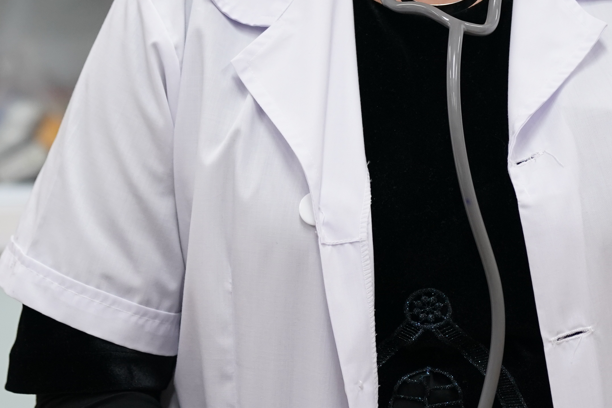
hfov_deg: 14.6
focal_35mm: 140
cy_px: -28
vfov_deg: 9.7
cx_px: 398
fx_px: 2380
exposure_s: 1/160
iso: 1000
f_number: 2.8
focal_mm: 50
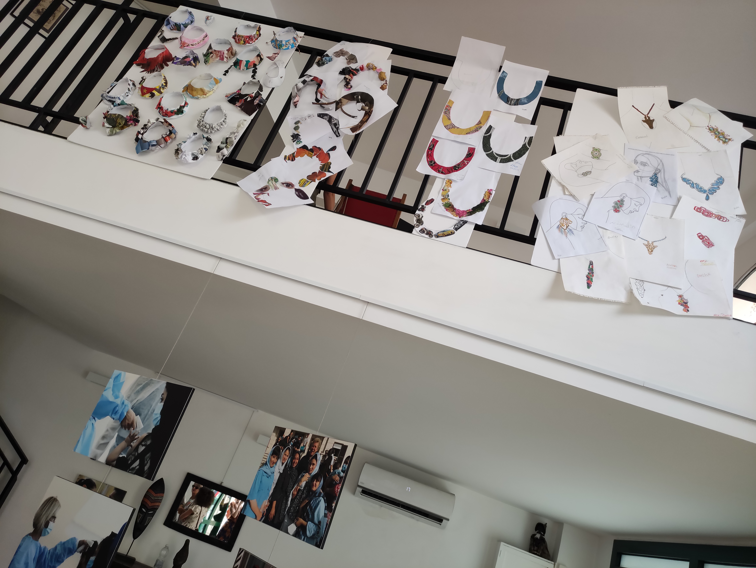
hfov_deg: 69.4
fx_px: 546
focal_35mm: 25
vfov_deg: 54.9
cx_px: 378
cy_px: 284
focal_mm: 5.43
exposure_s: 1/100
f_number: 1.89
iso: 196
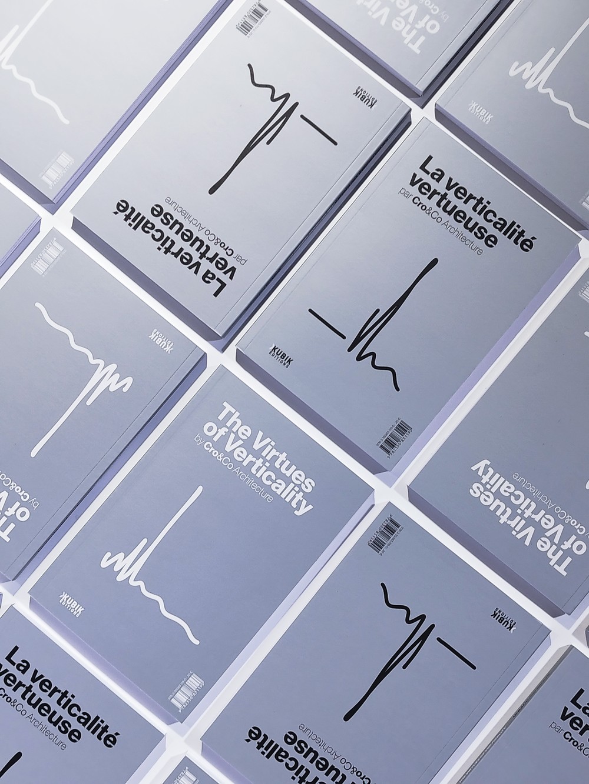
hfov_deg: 54.9
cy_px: 392
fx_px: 567
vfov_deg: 69.4
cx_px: 294
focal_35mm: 25
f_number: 1.89
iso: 50
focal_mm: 5.95
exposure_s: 1/167
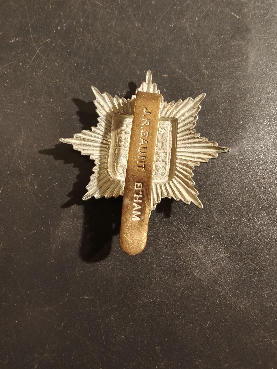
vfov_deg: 73.9
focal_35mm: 23
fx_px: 245
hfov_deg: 58.9
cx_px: 138
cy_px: 184
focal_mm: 2.32
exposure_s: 1/50
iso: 400
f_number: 2
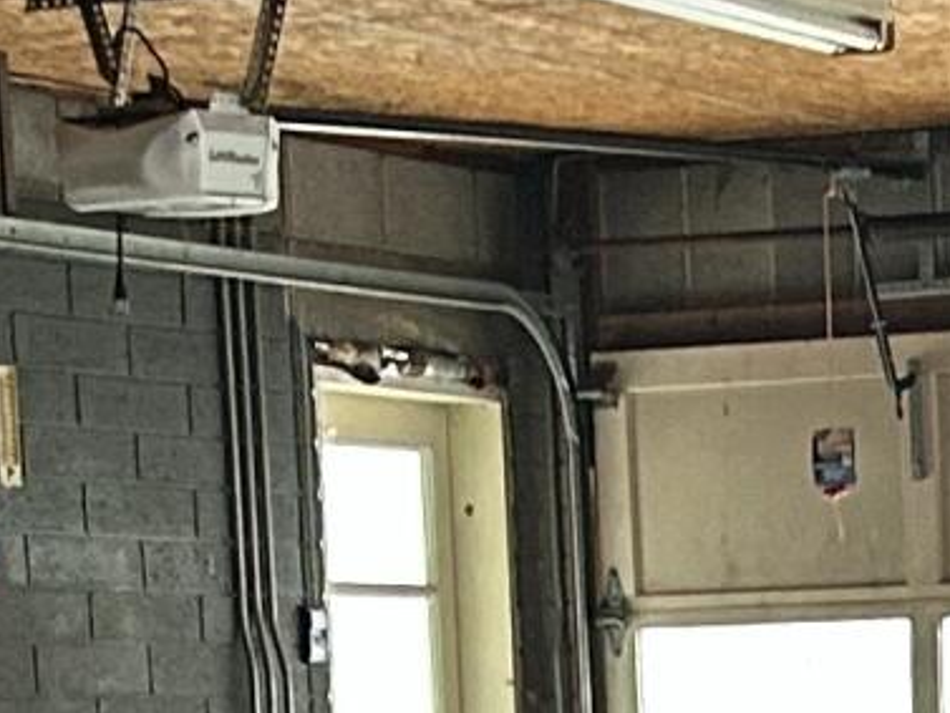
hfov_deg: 9.5
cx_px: 1053
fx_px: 5683
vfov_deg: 6.8
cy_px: 1779
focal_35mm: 207
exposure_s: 1/60
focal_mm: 5.7
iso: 250
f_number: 1.5
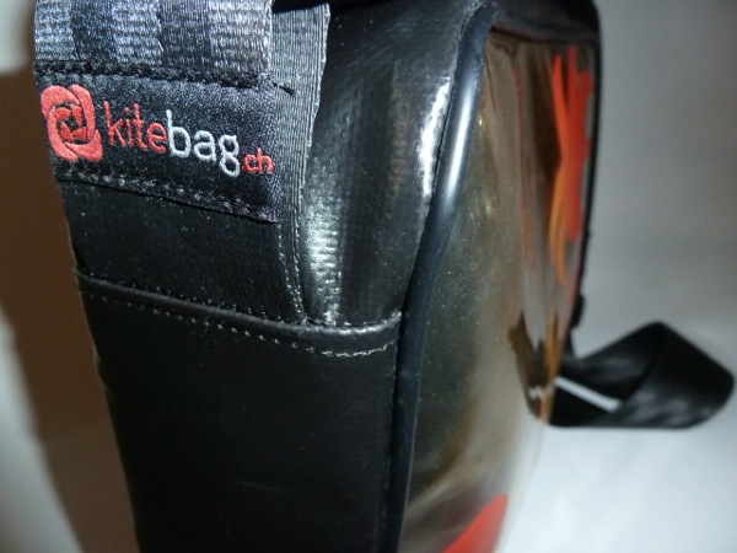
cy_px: 276
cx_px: 368
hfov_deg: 69.4
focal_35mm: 25
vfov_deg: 54.9
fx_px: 532
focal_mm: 4.1
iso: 400
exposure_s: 1/30
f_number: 3.3
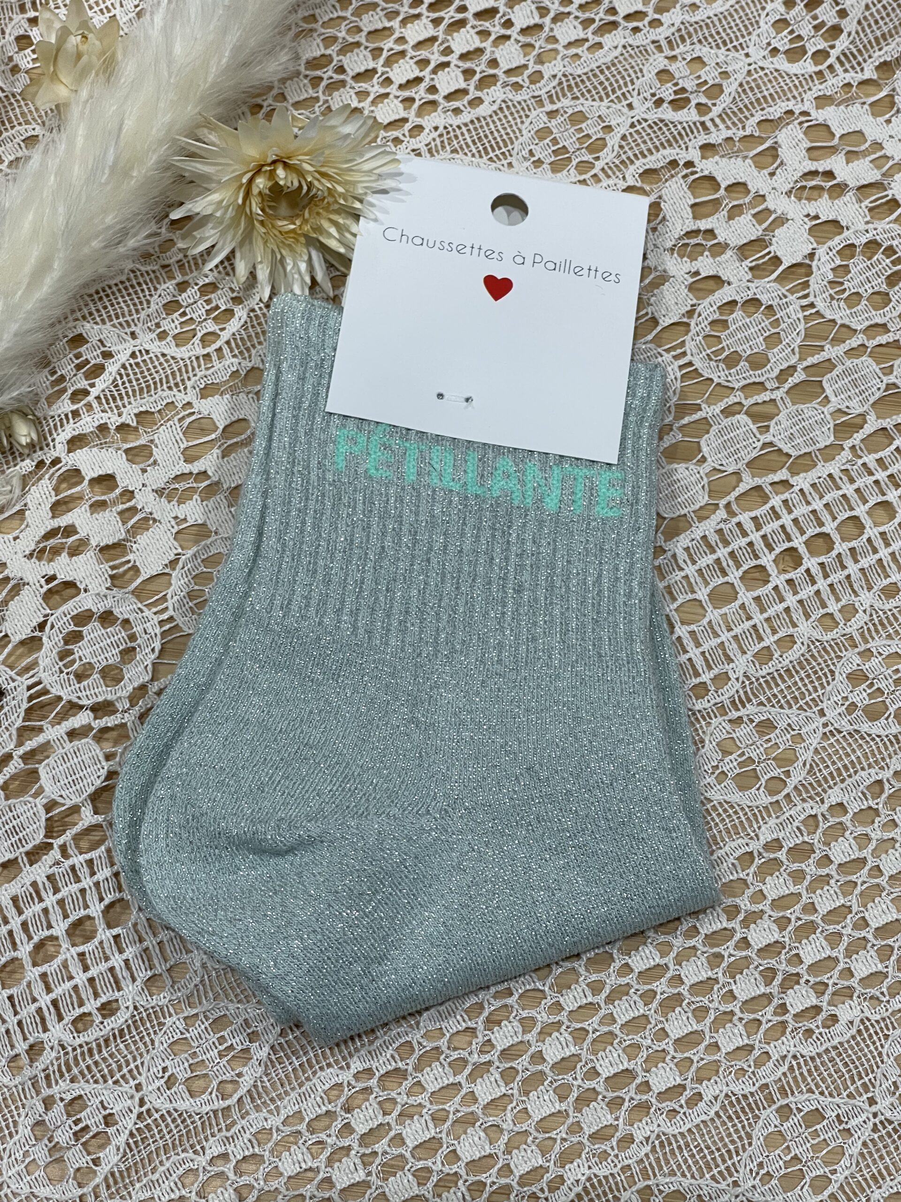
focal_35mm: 64
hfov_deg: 22.9
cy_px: 601
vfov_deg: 30.3
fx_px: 2221
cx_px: 450
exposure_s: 1/100
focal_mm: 7.5
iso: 125
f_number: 2.2
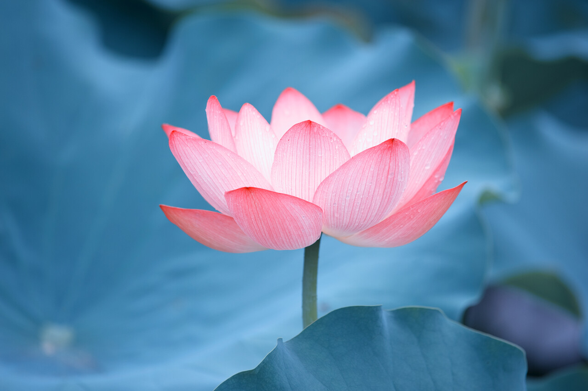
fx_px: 4897
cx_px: 294
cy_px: 196
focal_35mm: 300
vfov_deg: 4.6
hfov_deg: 6.9
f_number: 5
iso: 160
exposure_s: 1/400
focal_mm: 300
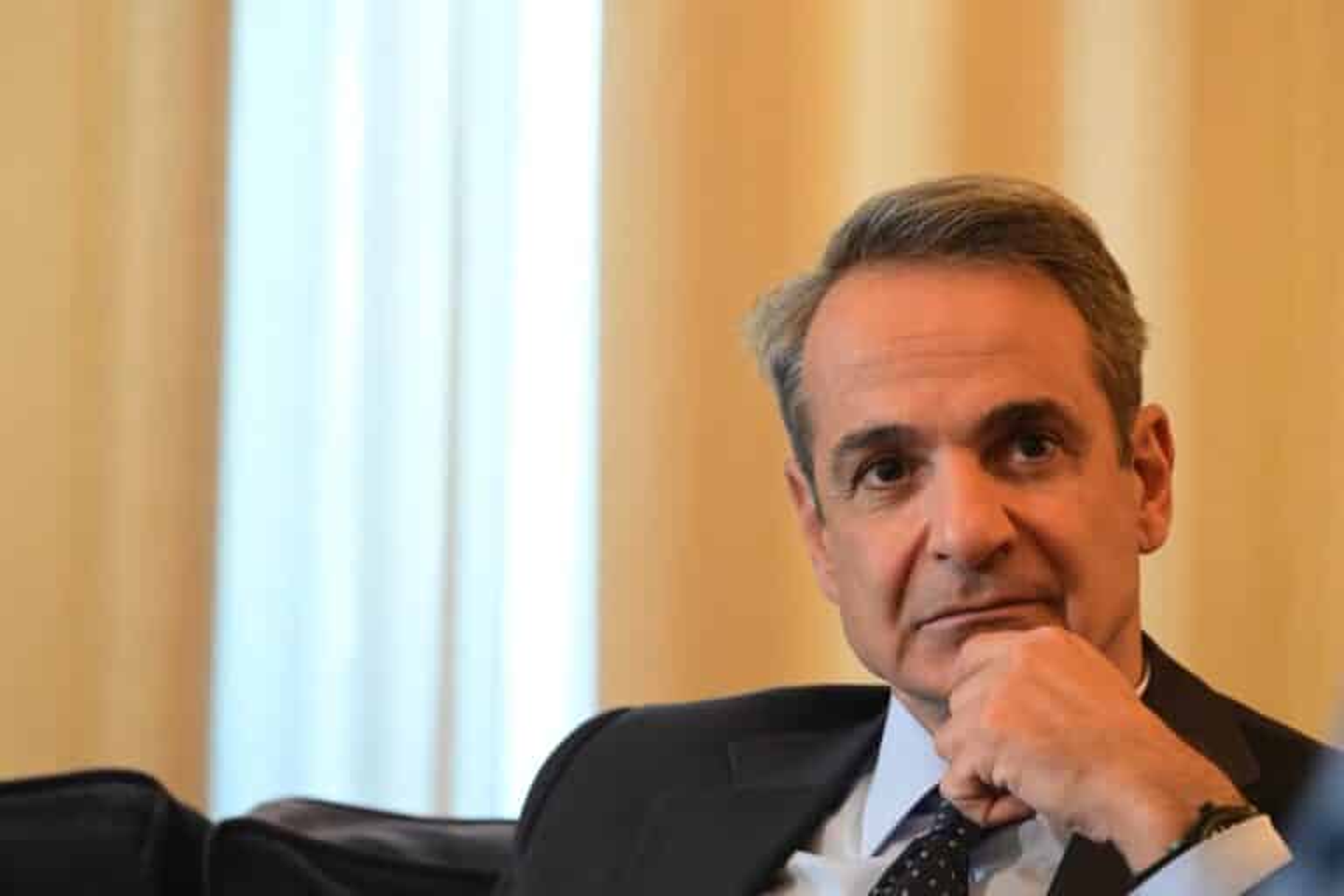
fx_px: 7466
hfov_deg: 10.3
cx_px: 672
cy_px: 448
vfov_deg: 6.9
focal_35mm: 200
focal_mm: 200
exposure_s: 1/250
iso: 8000
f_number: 5
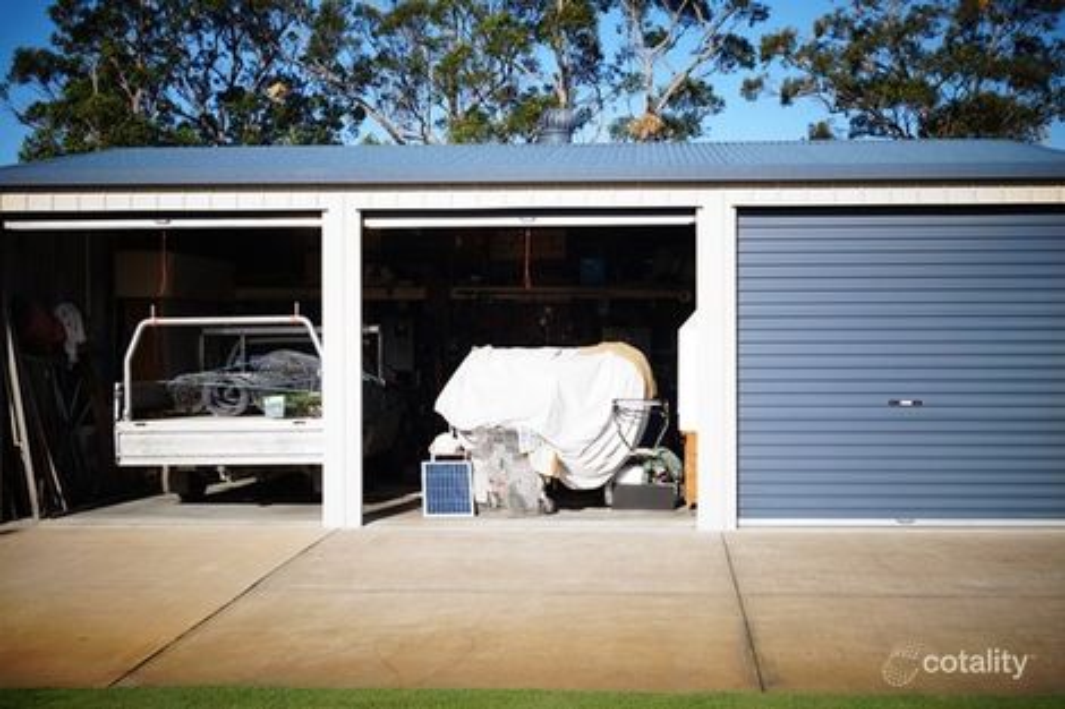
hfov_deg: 37.9
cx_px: 532
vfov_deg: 25.7
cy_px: 354
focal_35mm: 52
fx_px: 1552
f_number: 9
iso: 100
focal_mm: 35
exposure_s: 1/320
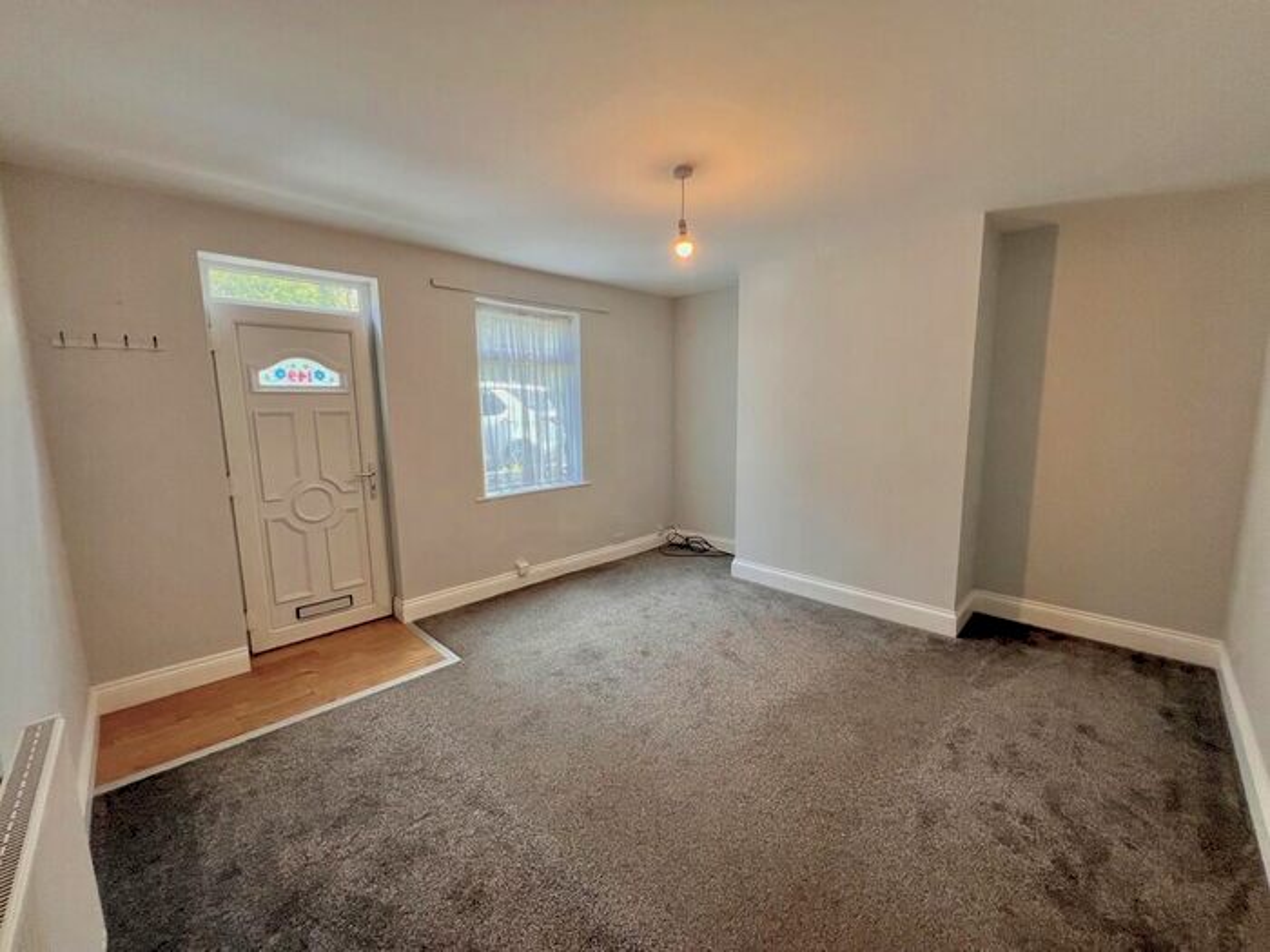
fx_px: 477
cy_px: 476
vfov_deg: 89.9
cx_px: 635
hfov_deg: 106.2
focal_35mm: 13
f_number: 1.8
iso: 160
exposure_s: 1/99
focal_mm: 1.57
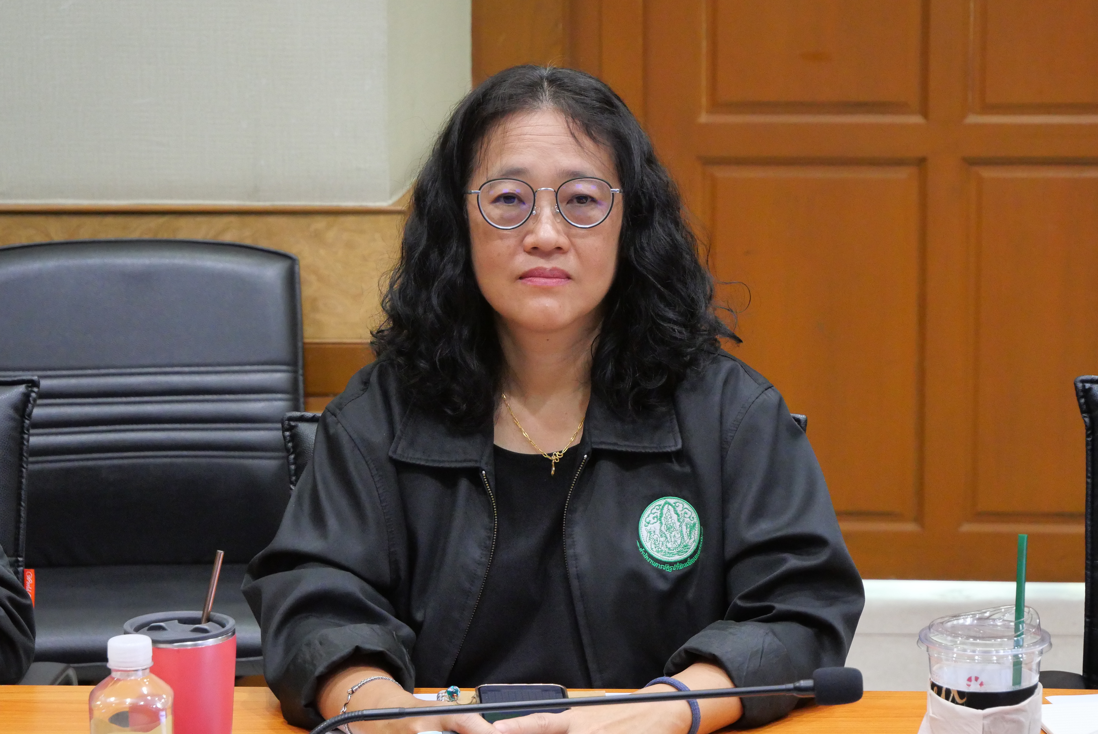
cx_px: 549
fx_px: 3296
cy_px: 367
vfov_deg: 12.7
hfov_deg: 18.9
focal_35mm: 108
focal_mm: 52
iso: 3200
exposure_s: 1/50
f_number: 5.6
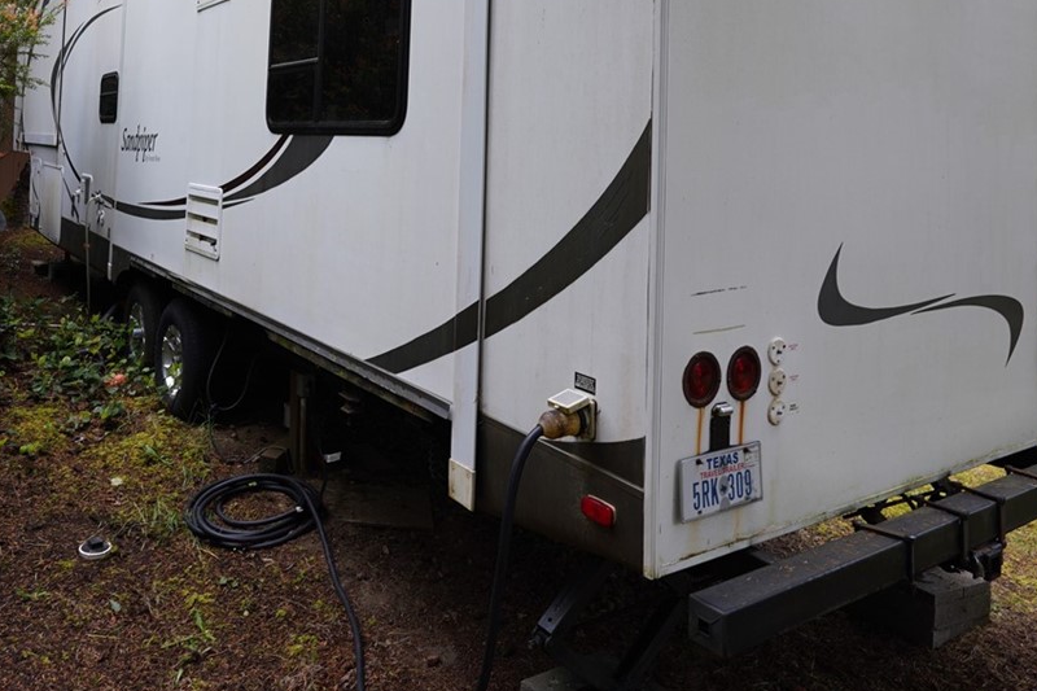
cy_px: 113
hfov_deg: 64.2
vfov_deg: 43.6
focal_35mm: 28
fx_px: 806
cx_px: 369
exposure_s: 1/40
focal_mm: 14
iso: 100
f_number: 4
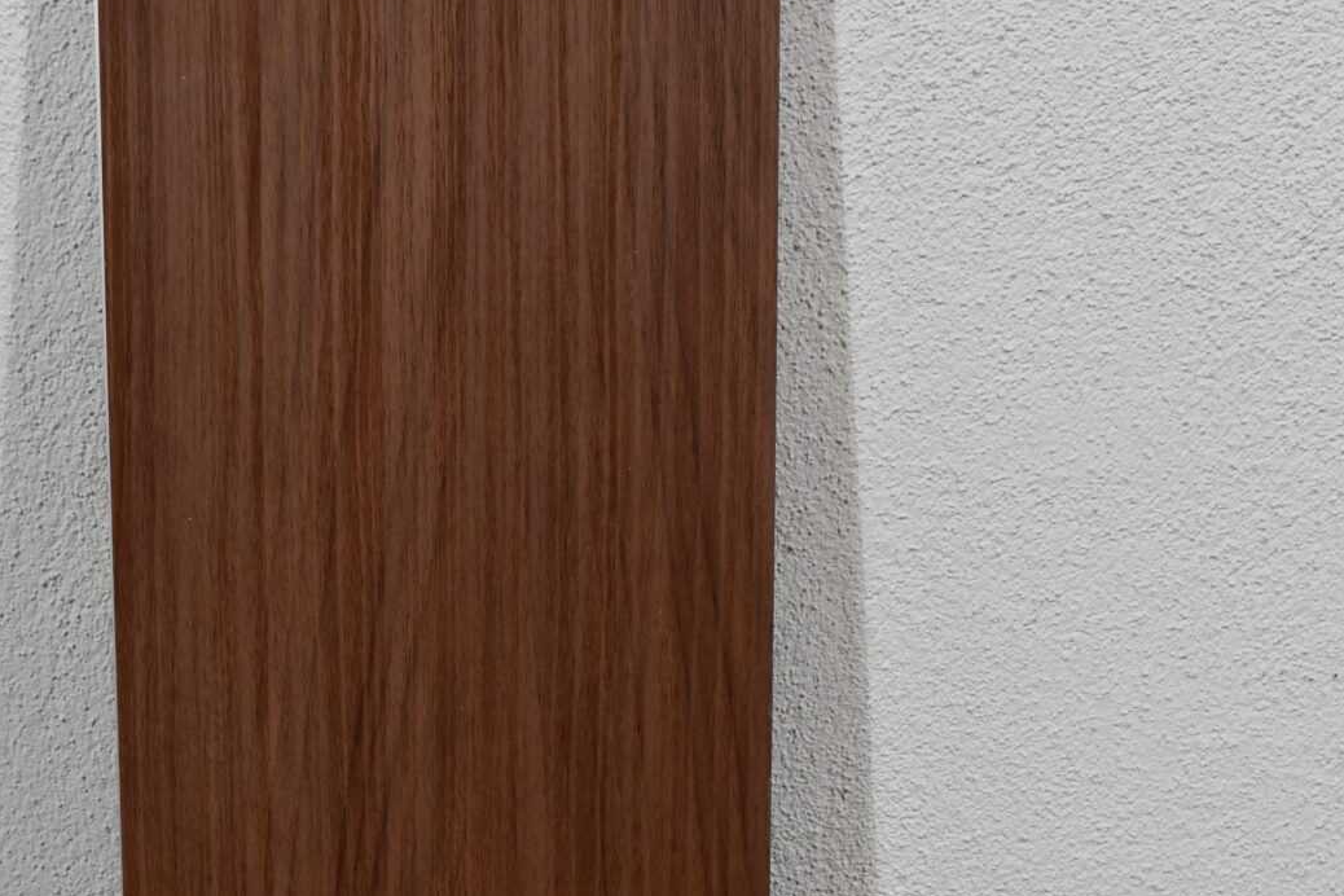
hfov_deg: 27.2
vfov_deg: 18.2
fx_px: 2762
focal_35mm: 74
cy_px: 774
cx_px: 465
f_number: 5.6
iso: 400
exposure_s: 1/125
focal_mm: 20
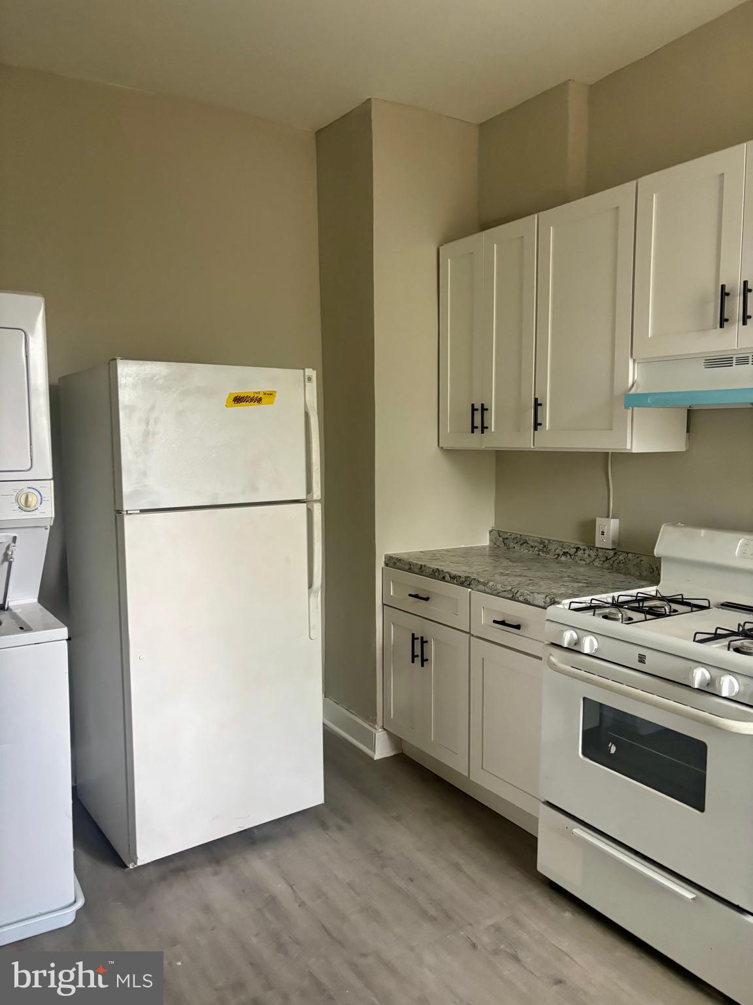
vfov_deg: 67.3
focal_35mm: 26
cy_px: 502
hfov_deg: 53.1
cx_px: 376
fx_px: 754
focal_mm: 5.96
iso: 320
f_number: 1.6
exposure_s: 1/60
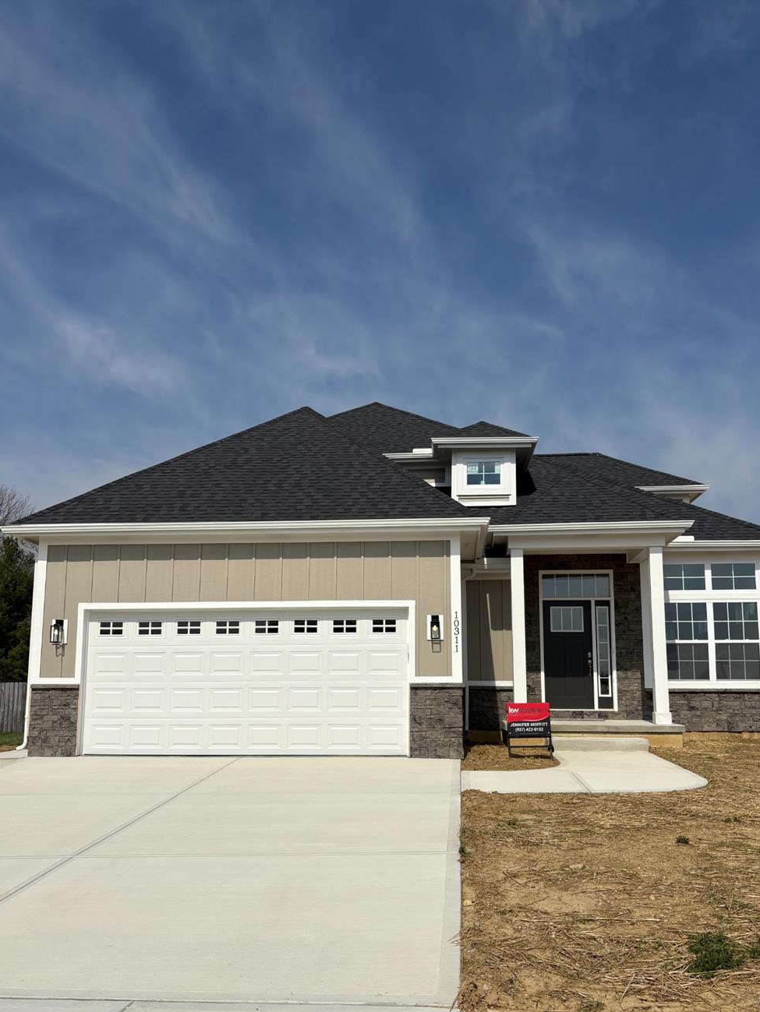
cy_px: 571
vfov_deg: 59.7
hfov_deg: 46.8
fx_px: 878
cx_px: 392
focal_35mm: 30
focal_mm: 5.96
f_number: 1.6
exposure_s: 1/10101
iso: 50
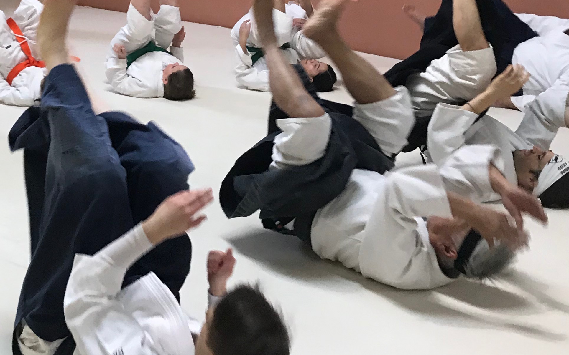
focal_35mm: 62
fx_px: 961
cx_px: 196
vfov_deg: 20.1
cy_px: -23
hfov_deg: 32.7
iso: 40
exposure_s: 1/30
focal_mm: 3.99
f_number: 1.8
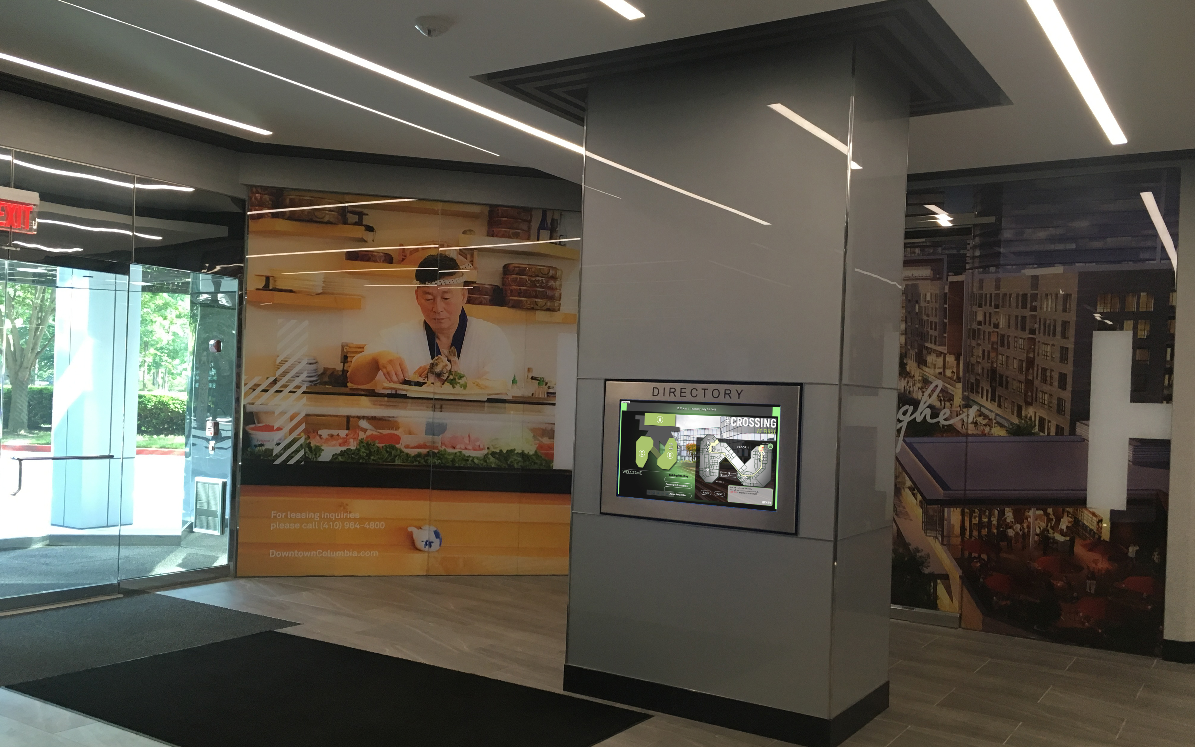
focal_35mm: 31
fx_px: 1010
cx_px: 601
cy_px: 404
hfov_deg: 61.2
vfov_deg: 40.6
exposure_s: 1/30
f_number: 2.2
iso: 40
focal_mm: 4.15
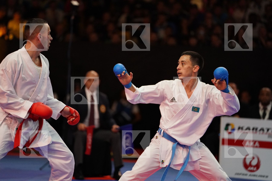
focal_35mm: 178
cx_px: 136
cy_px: 90
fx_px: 1345
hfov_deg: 11.5
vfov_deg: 7.7
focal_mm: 178
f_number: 2.8
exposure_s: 1/1000
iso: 6400
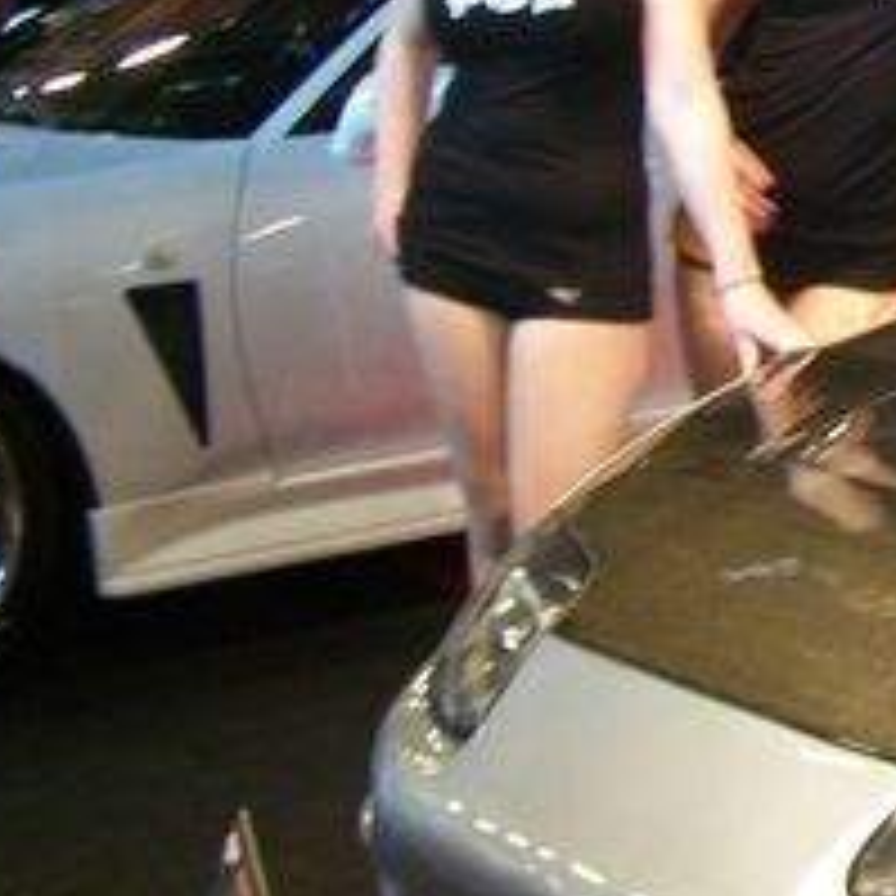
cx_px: 1301
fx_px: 3163
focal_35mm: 108
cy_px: 263
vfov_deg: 16.1
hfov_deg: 15.1
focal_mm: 6.3
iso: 160
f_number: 2.8
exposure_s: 1/10
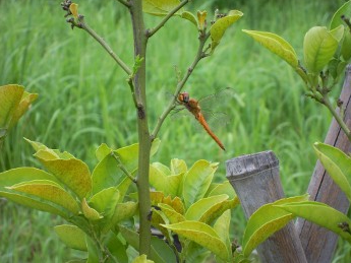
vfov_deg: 10.5
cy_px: 130
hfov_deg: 13.9
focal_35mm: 142
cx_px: 177
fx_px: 1440
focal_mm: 25
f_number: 6.6
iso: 125
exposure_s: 1/100
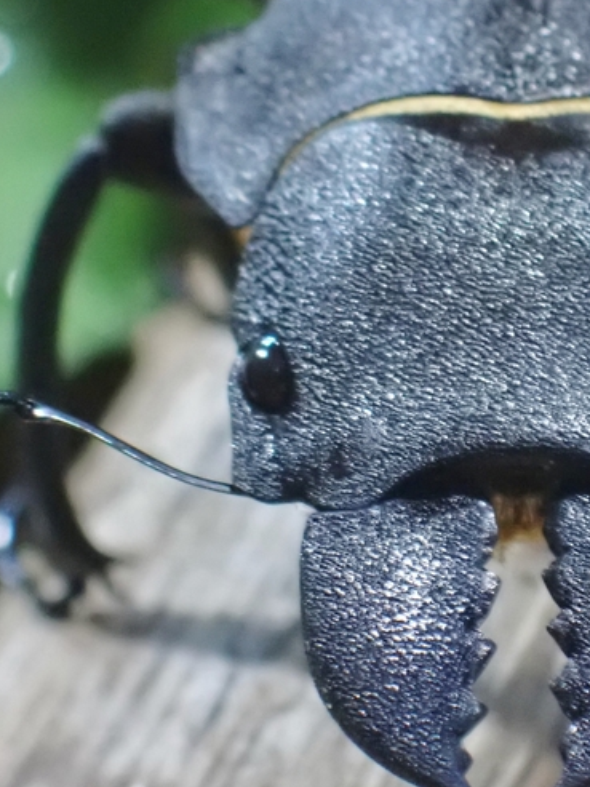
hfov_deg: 8.4
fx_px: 4000
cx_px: 468
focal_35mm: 176
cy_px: 298
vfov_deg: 11.2
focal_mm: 18
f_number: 4.9
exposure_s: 1/13
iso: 1600
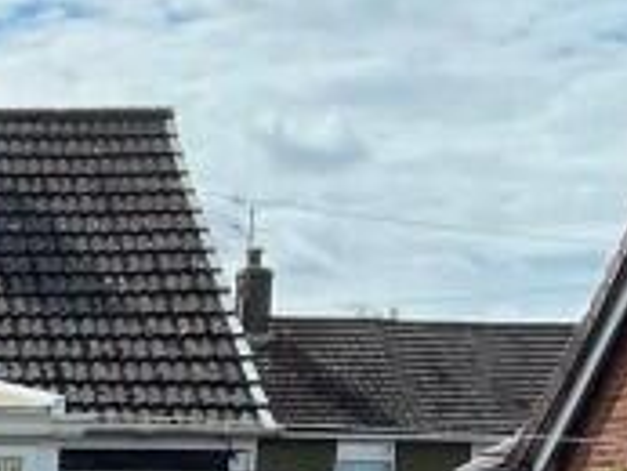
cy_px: 975
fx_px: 2791
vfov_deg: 9.0
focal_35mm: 154
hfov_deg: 11.9
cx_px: -457
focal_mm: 5.7
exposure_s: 1/3356
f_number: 1.5
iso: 50
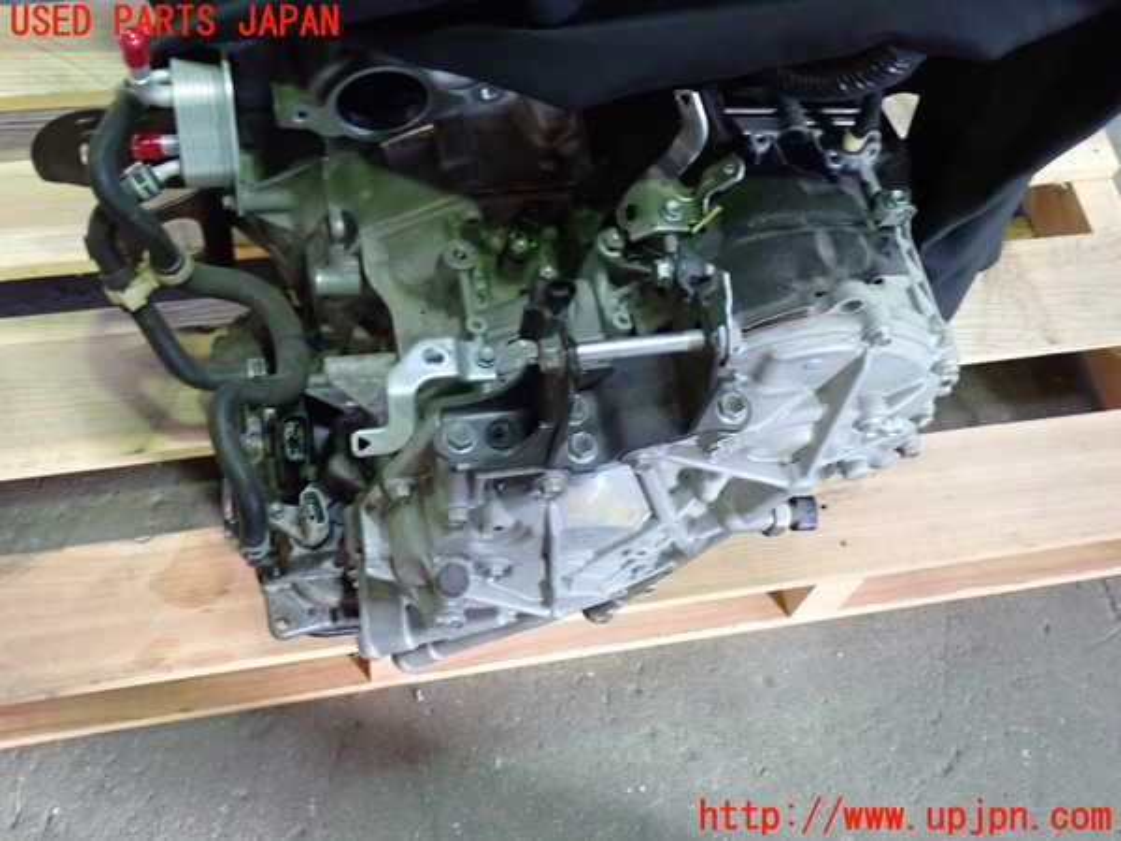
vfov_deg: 35.1
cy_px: 420
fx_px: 1328
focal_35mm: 41
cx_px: 560
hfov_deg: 45.8
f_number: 2.8
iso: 800
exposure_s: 1/40
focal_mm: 7.31
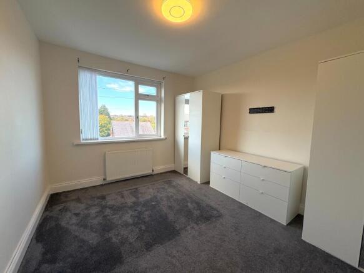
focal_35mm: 14
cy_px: 136
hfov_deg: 102.1
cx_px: 182
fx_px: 147
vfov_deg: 85.7
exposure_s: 1/132
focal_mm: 2.22
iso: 80
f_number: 2.2
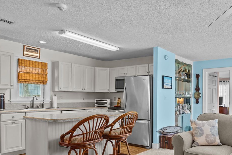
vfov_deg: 47.5
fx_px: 174
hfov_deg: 61.8
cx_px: 186
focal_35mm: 27
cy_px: 96
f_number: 8
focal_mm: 14
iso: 100
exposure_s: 1/1.67
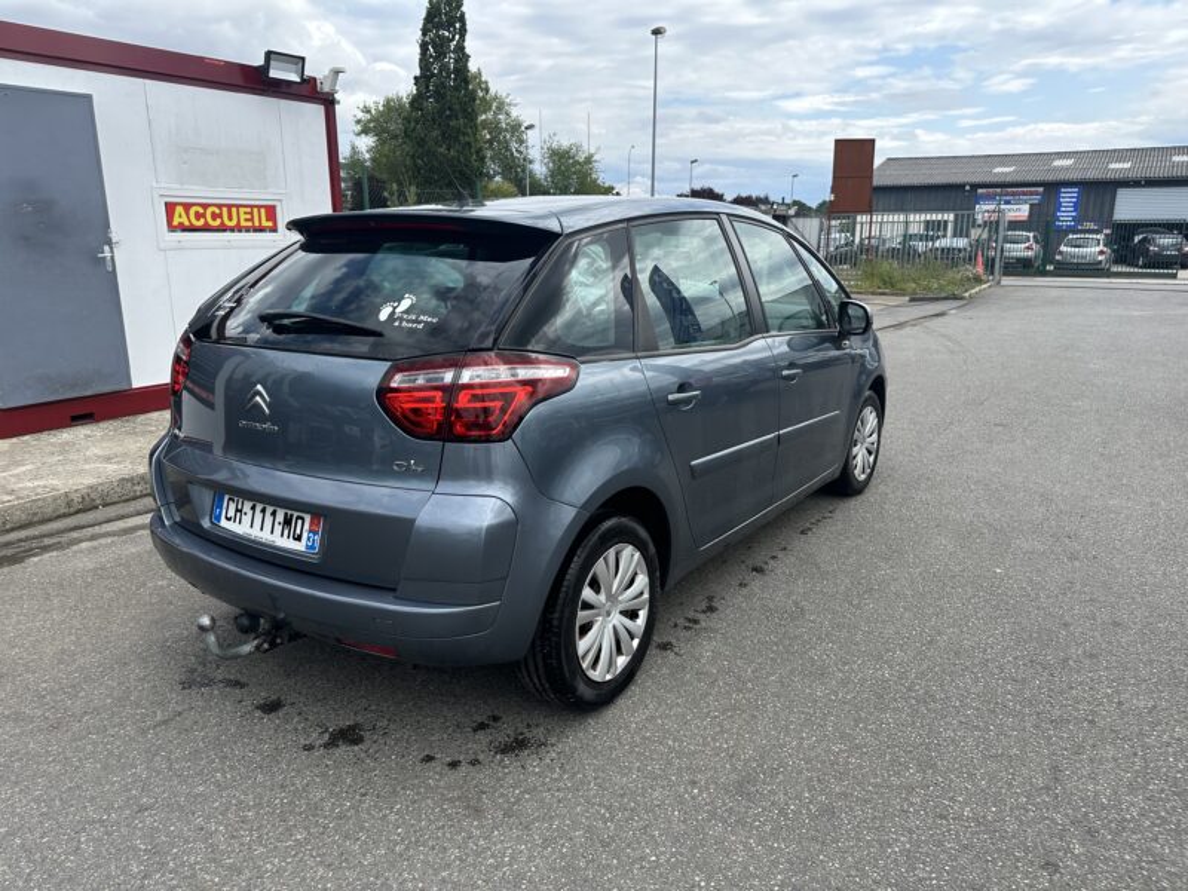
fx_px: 824
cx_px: 594
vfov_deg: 56.8
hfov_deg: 71.6
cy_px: 446
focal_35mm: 24
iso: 80
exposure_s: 1/2809
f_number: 1.78
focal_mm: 6.86
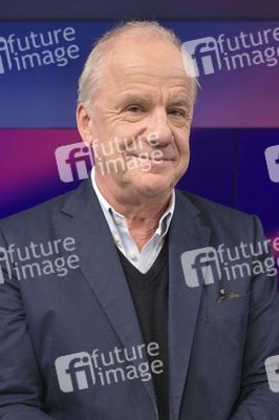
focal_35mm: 48
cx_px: 140
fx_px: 559
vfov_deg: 41.1
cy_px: 210
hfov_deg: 28.0
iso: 2000
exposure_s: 1/200
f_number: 5.6
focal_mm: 48
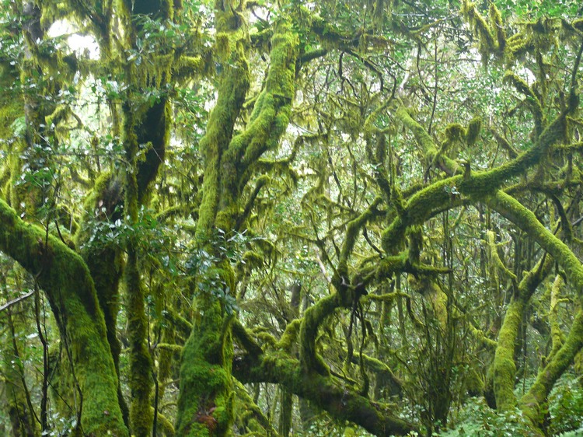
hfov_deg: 33.2
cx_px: 292
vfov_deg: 25.2
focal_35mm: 58
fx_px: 977
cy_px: 218
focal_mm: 12.3
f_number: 3.2
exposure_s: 1/8
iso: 200
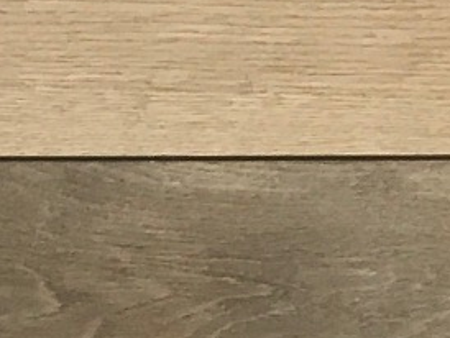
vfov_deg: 6.7
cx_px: 13
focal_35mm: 206
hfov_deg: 9.5
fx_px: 2680
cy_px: 957
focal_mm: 3.99
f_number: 1.8
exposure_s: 1/24
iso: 40
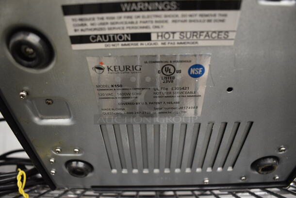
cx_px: 148
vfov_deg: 48.0
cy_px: 99
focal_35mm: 27
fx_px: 222
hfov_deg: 67.3
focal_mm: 18
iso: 1250
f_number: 4
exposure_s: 1/60
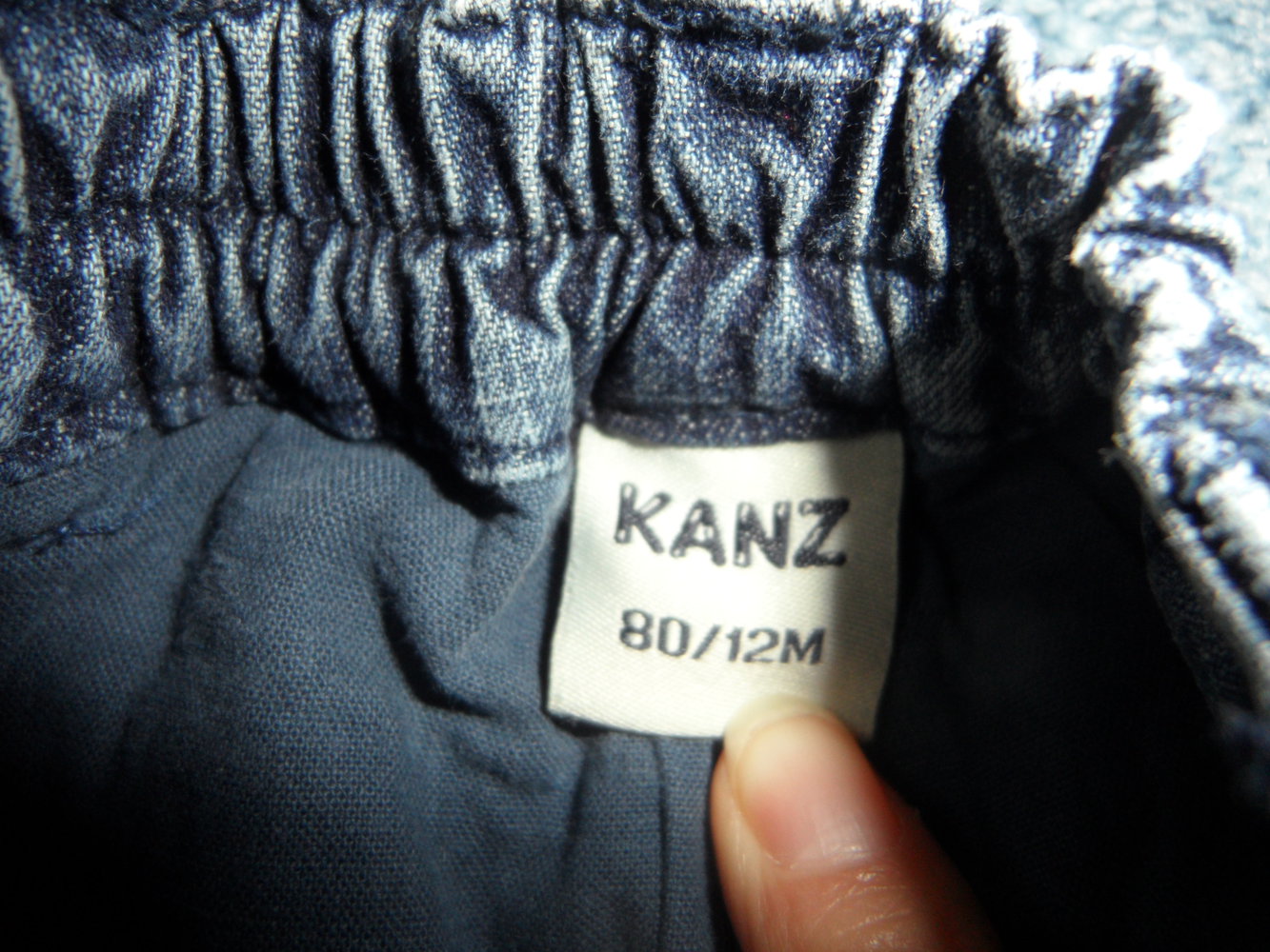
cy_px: 476
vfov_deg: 56.8
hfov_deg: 71.6
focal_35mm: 24
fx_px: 881
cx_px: 635
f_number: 8.2
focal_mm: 4.1
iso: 100
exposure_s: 1/10
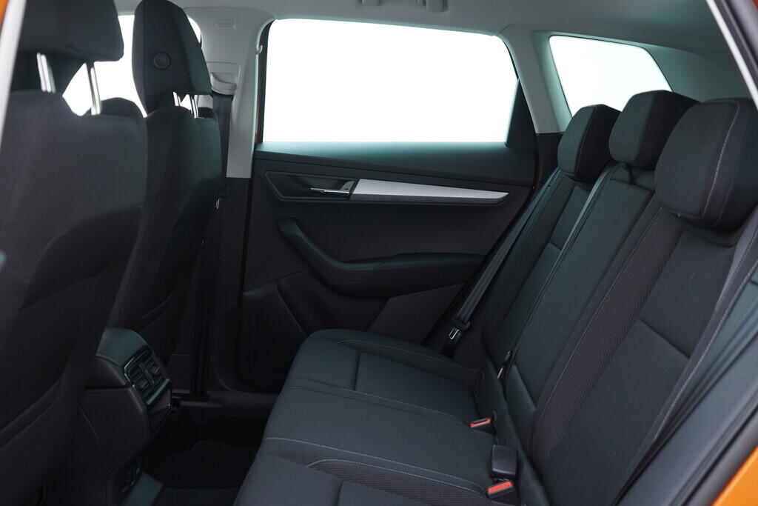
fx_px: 758
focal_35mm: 36
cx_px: 379
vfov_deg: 36.9
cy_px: 253
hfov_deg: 53.1
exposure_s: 1/40
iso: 320
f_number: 2.8
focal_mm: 24
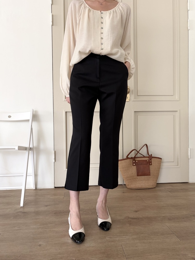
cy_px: 130
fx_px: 195
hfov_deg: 53.1
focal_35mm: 26
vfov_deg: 67.3
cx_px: 98
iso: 125
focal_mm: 5.96
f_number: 1.6
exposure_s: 1/105
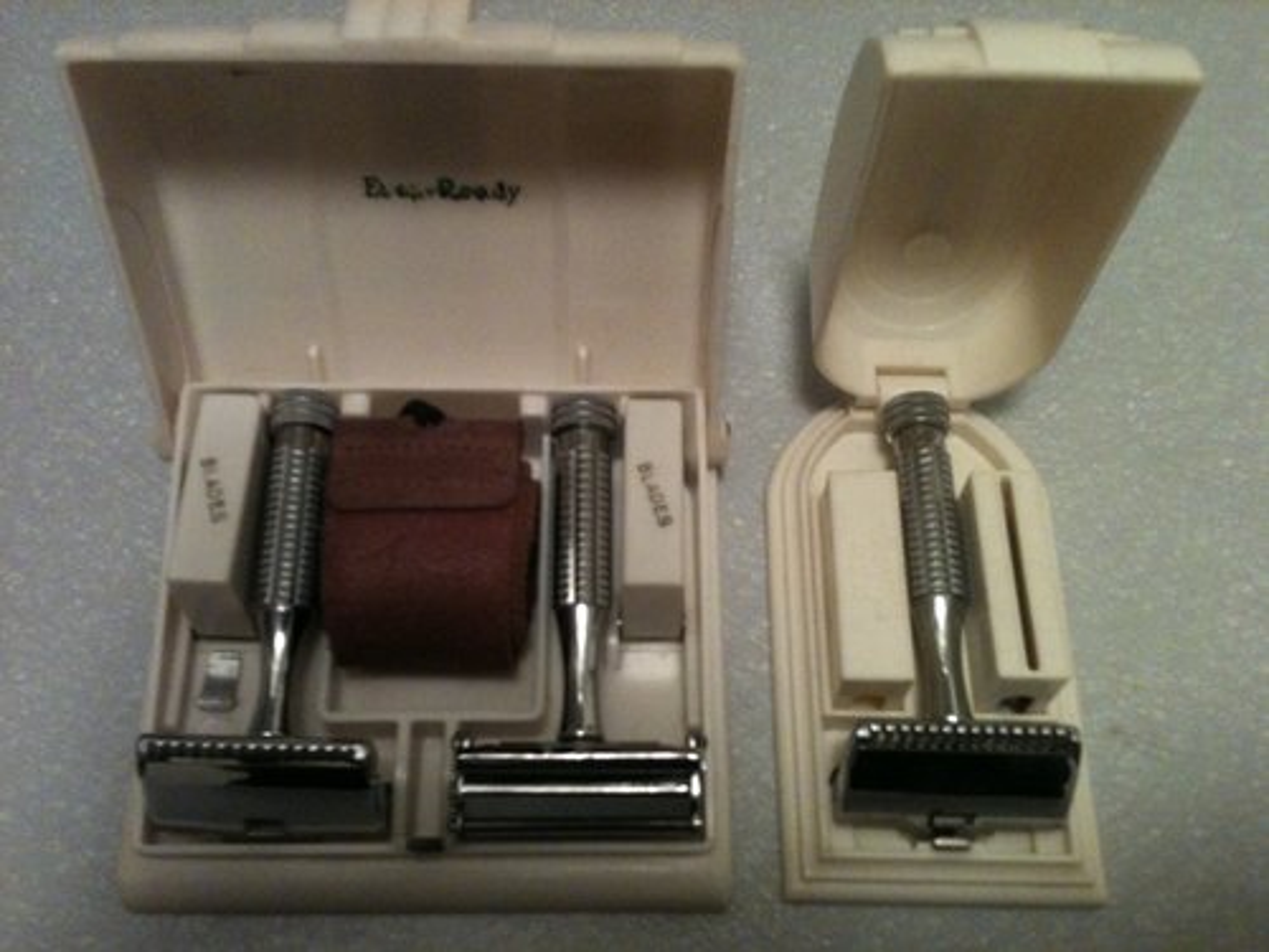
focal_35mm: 35
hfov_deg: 52.6
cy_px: 476
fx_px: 1283
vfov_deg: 40.7
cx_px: 634
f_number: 2.8
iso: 200
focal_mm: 3.85
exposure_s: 1/15
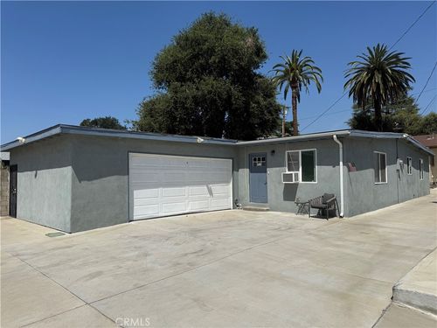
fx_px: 303
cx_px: 218
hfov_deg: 71.6
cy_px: 164
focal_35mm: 24
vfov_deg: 56.8
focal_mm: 6.76
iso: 80
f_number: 1.78
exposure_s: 1/9091
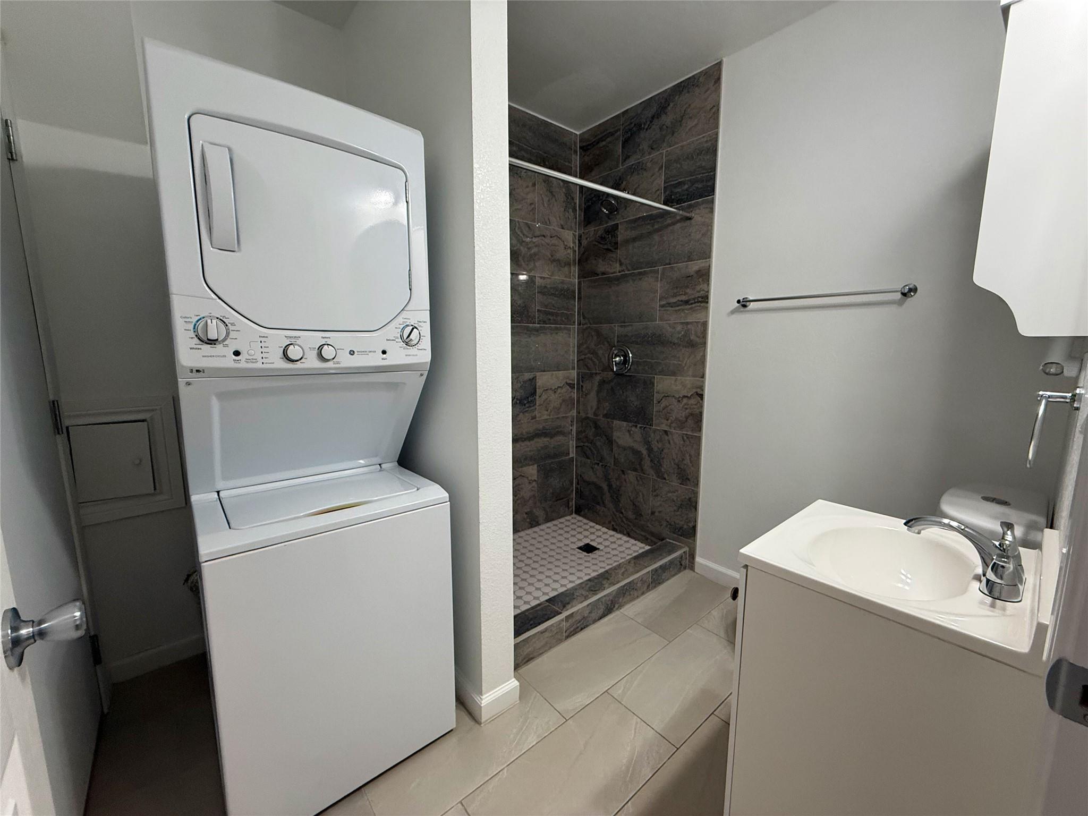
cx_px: 544
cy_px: 408
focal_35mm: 14
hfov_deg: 102.1
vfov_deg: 85.7
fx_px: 440
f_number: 2.2
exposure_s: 1/120
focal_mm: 2.22
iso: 320
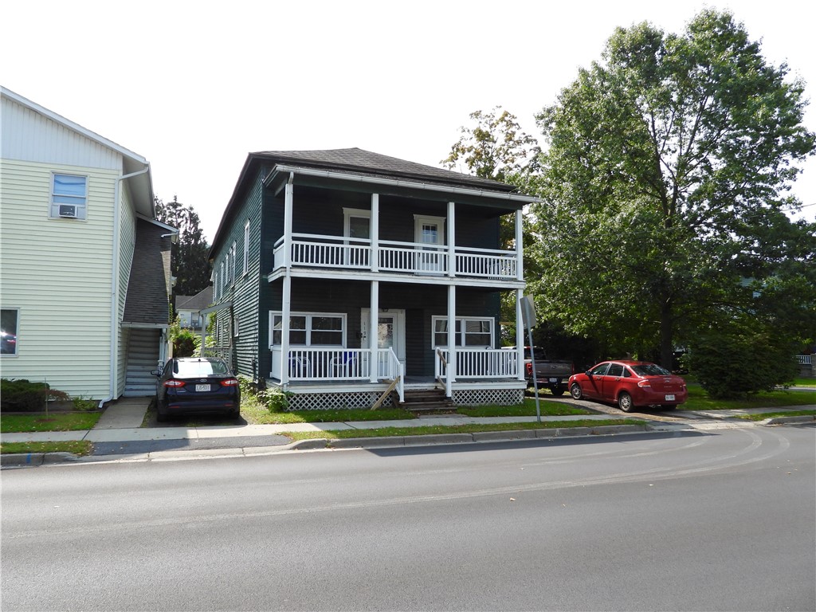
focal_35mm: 24
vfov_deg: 56.8
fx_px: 566
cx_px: 408
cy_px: 306
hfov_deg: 71.6
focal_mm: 4.3
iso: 100
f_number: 2.8
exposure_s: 1/800
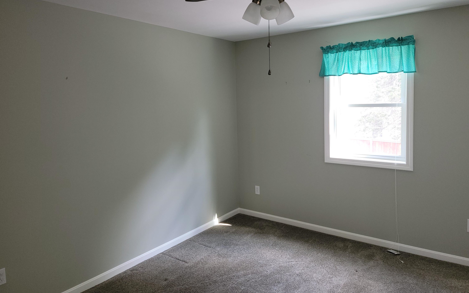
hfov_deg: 70.4
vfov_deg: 47.5
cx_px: 234
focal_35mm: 26
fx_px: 332
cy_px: 127
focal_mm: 6.7
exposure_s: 1/40
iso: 100
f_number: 1.8
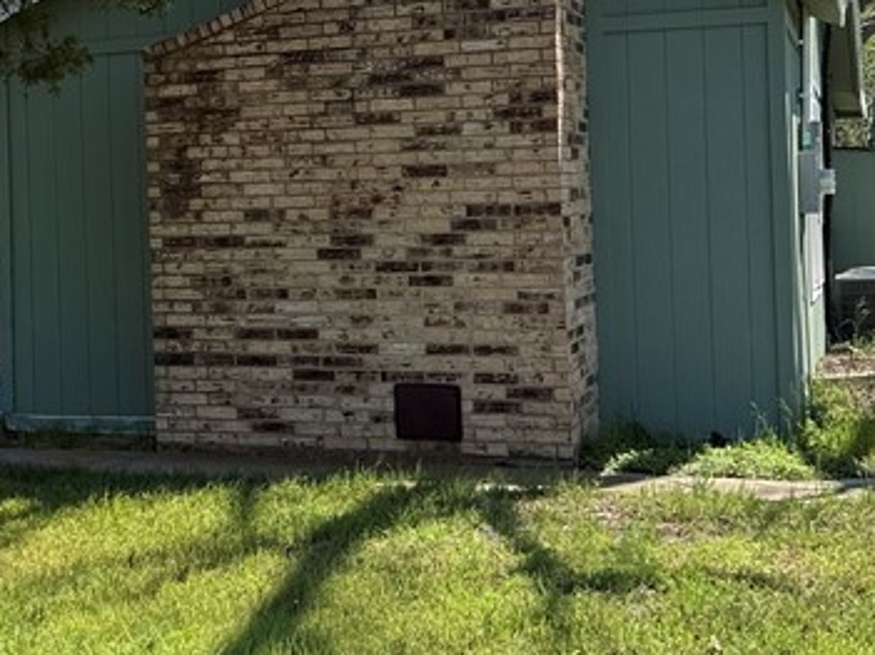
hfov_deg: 26.8
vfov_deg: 20.8
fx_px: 1769
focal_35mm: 70
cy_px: 159
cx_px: 75
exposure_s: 1/1901
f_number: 1.78
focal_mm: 6.76
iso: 80
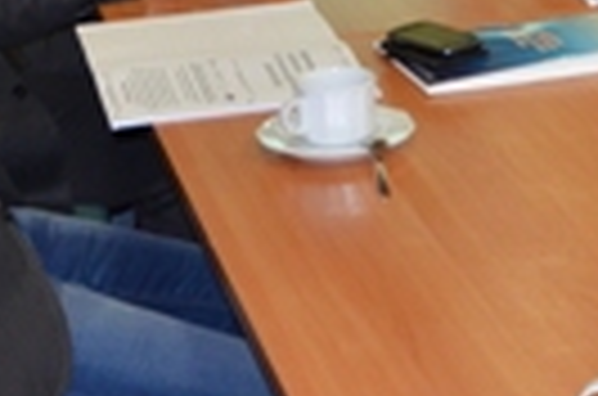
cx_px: 809
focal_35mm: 130
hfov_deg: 15.0
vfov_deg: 9.9
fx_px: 2154
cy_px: -310
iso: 900
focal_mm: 18
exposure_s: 1/60
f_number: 3.5
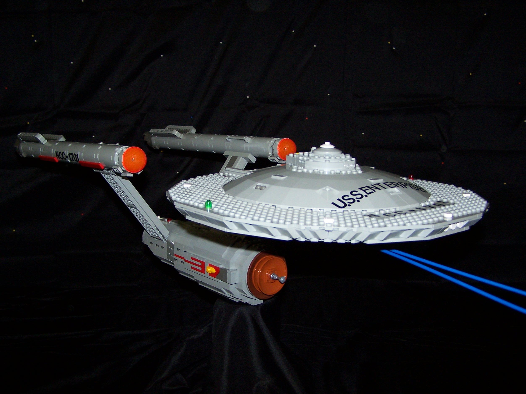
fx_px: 593
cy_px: 199
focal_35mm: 39
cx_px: 257
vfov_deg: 36.8
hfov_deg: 47.9
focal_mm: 6.3
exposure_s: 1/60
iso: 140
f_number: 2.8
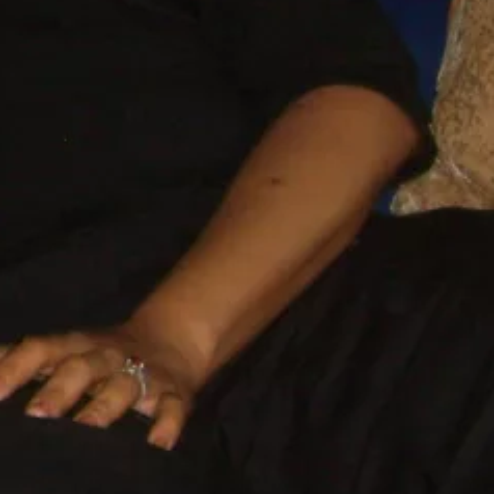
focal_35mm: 169
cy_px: -77
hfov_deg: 9.7
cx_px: -459
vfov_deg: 10.2
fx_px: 2729
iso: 133
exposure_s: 1/30
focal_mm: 7.8
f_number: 6.4
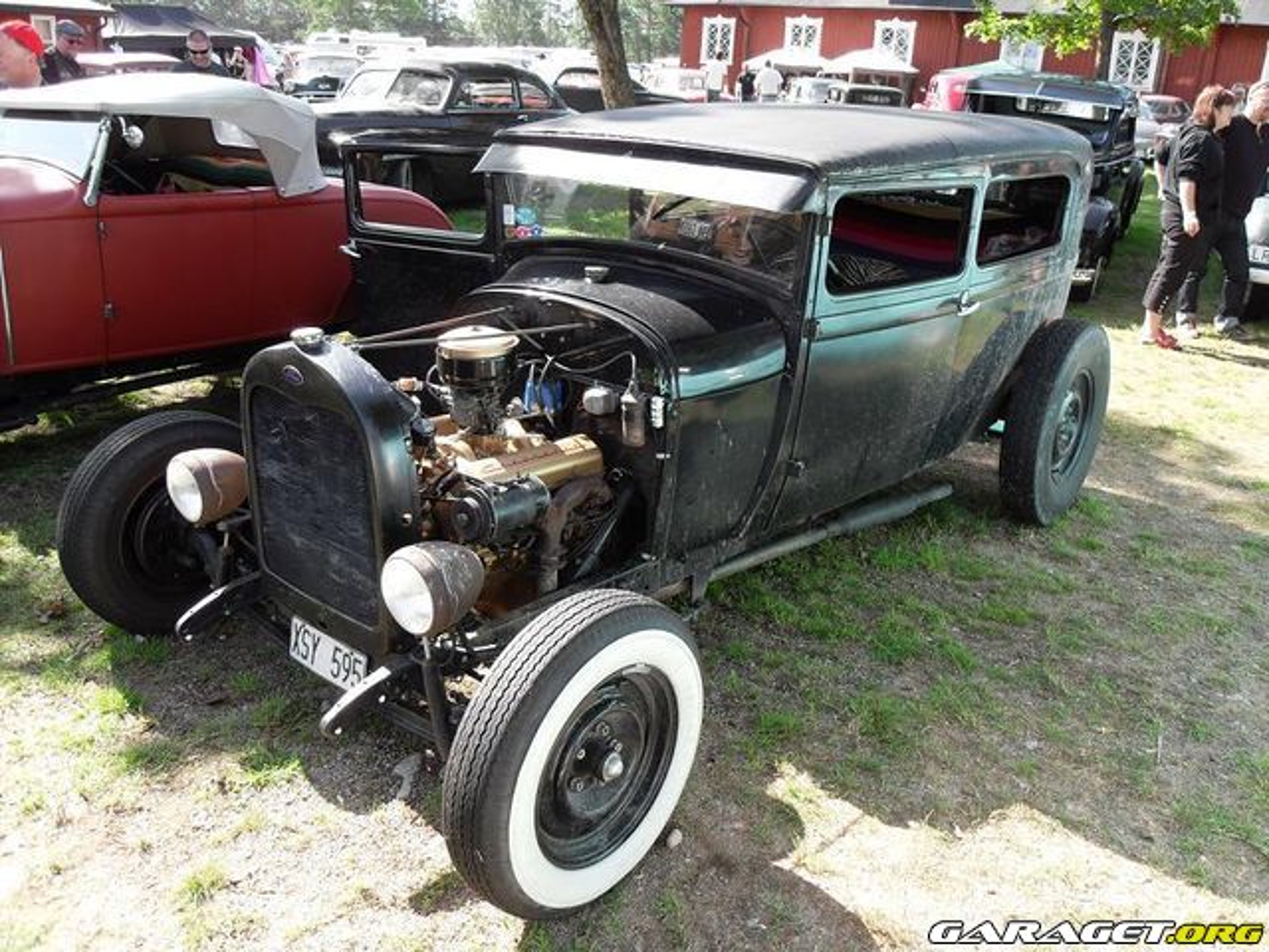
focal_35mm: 28
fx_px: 1026
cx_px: 634
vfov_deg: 49.7
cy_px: 476
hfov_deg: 63.4
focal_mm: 6
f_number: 2.8
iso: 80
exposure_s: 1/180
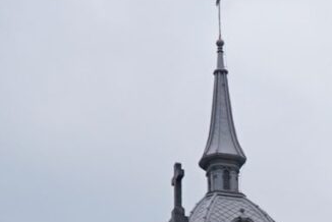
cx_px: 292
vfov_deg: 10.2
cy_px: 292
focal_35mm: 132
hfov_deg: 15.4
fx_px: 1218
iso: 400
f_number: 5.6
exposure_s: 1/40
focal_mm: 28
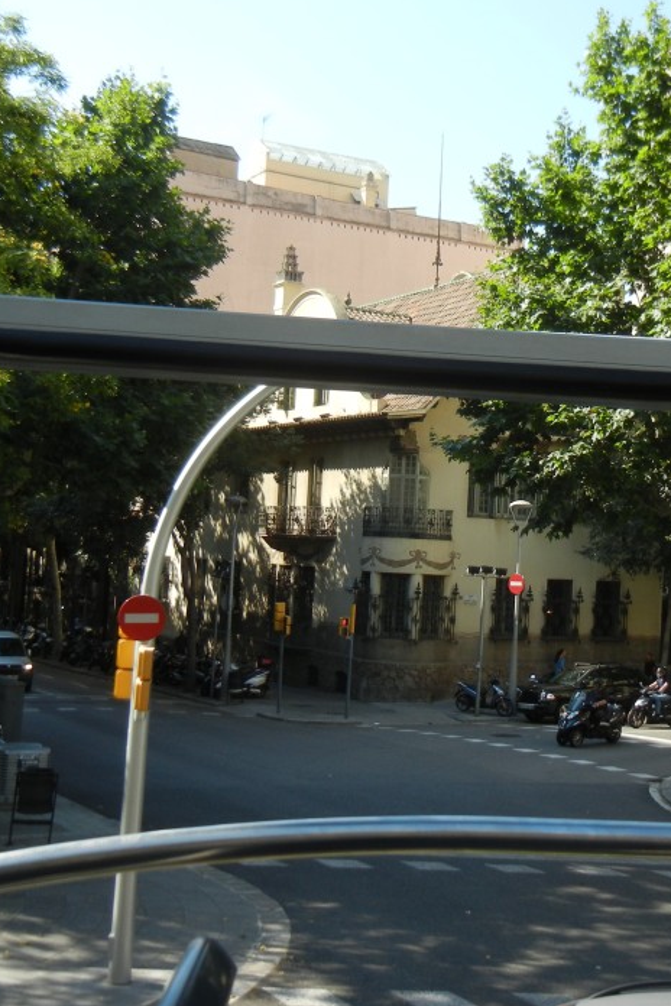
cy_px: 455
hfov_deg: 25.7
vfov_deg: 38.2
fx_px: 1454
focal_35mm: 52
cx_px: 496
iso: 160
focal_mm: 6.2
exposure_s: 1/531
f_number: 3.6
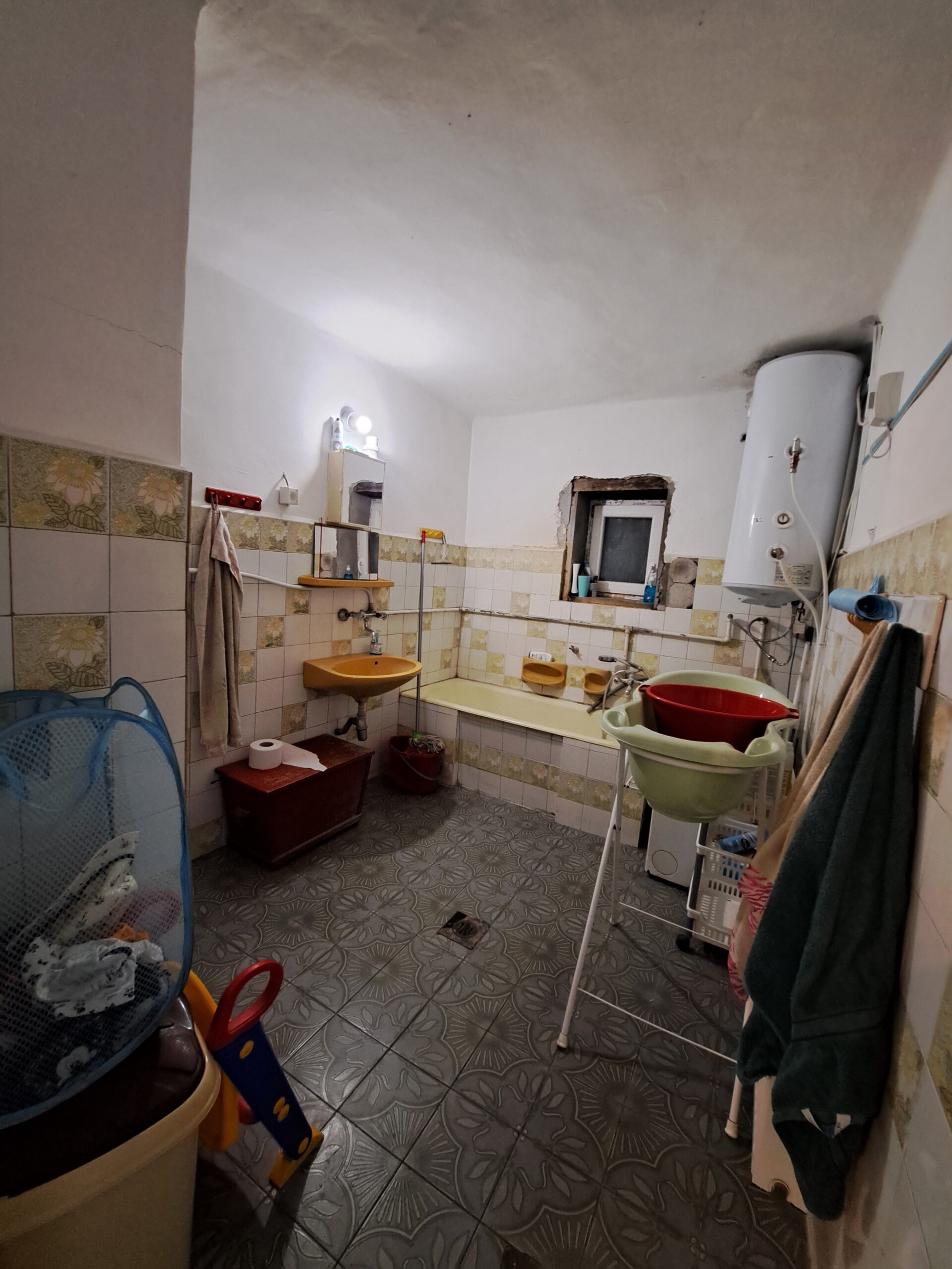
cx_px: 476
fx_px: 477
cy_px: 634
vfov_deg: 106.2
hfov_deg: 89.9
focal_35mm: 13
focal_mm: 1.74
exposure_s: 1/25
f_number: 2.2
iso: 250
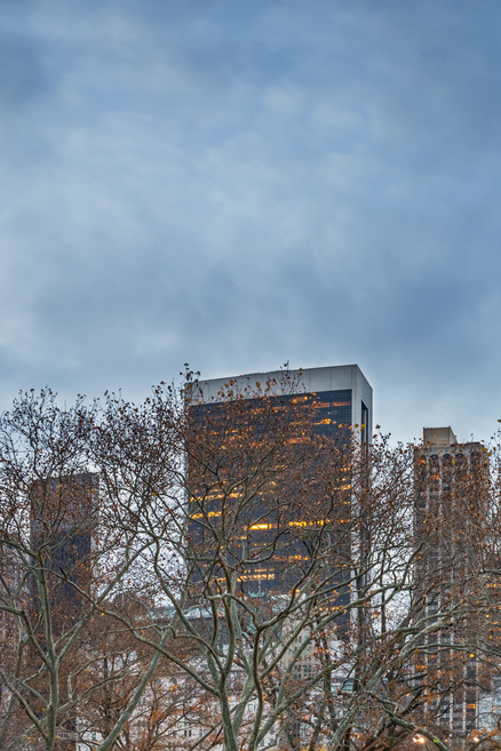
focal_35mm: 71
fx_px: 1482
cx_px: 884
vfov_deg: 26.6
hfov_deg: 16.3
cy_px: 790
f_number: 11
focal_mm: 22
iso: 100
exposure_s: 2
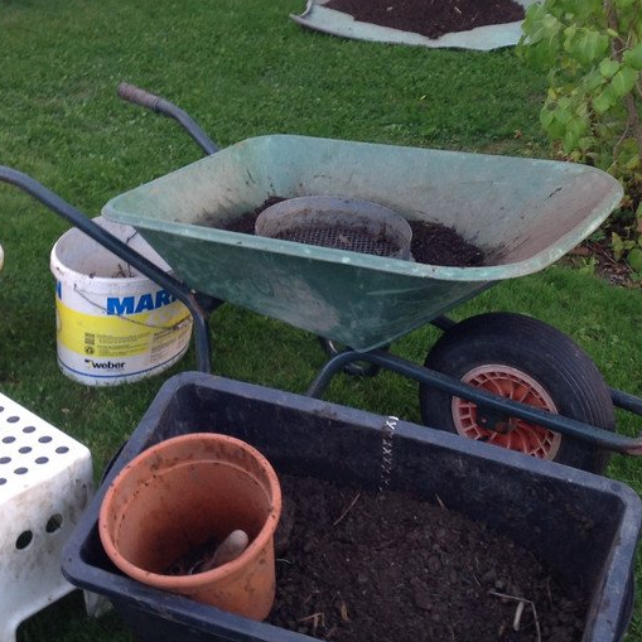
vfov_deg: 26.2
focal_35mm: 65
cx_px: 340
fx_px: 1364
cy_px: 178
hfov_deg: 26.5
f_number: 2.4
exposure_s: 1/15
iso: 64
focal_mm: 4.28
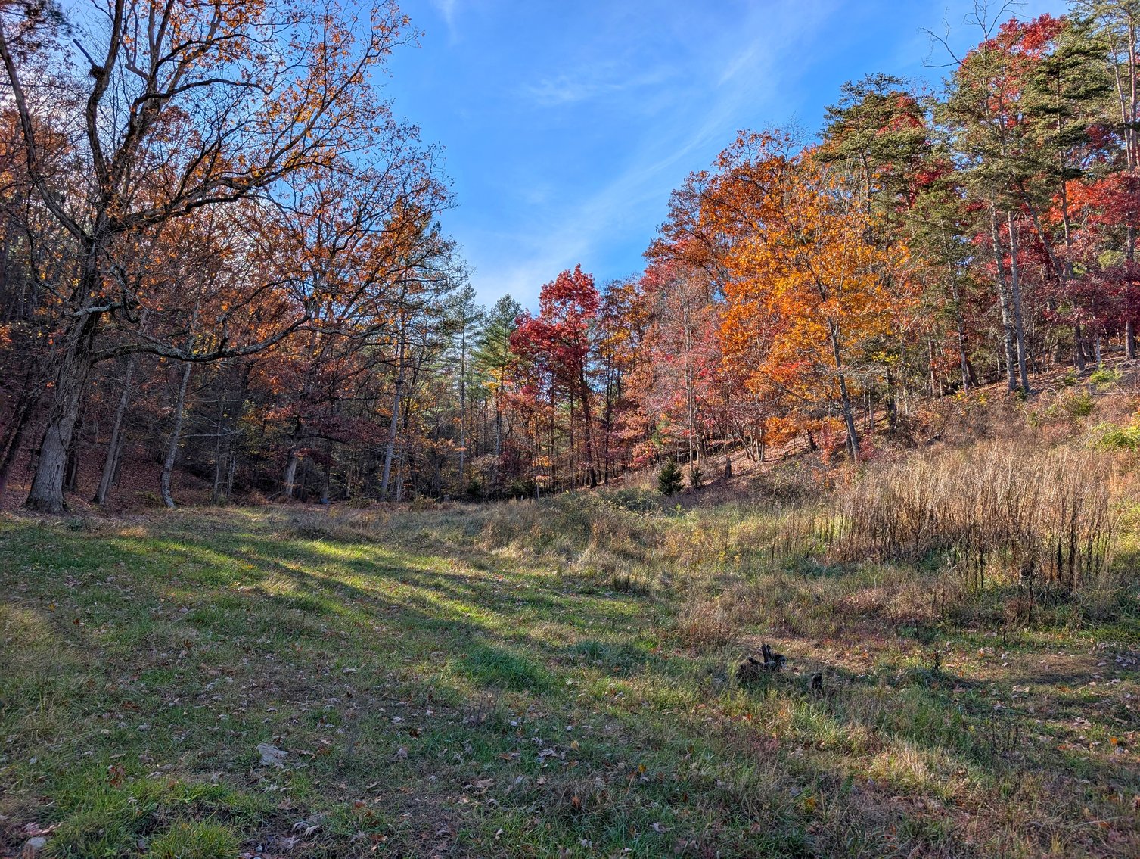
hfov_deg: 71.5
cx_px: 570
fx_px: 792
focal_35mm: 24
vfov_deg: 56.9
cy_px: 430
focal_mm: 6.9
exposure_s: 1/1005
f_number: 1.68
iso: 20
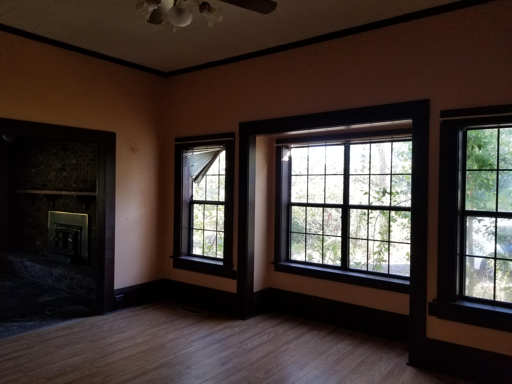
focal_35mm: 26
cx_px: 256
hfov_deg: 67.3
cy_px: 192
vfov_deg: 53.1
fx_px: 385
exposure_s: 1/50
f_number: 1.7
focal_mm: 4.25
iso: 100
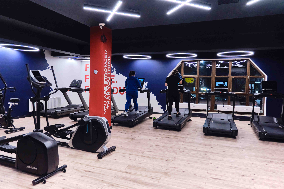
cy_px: 91
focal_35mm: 25
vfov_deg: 51.3
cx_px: 145
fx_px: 197
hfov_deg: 71.5
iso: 2000
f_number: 4
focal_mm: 16
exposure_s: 1/125
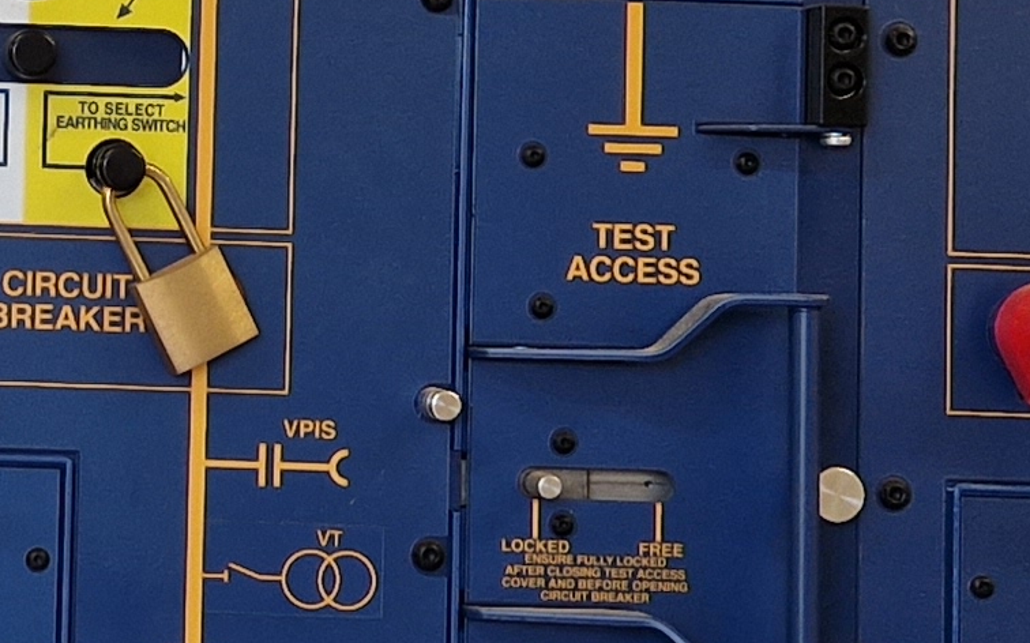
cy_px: 40
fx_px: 3620
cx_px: -163
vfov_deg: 10.1
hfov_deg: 15.7
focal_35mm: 129
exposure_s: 1/100
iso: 50
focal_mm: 5.4
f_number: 1.8
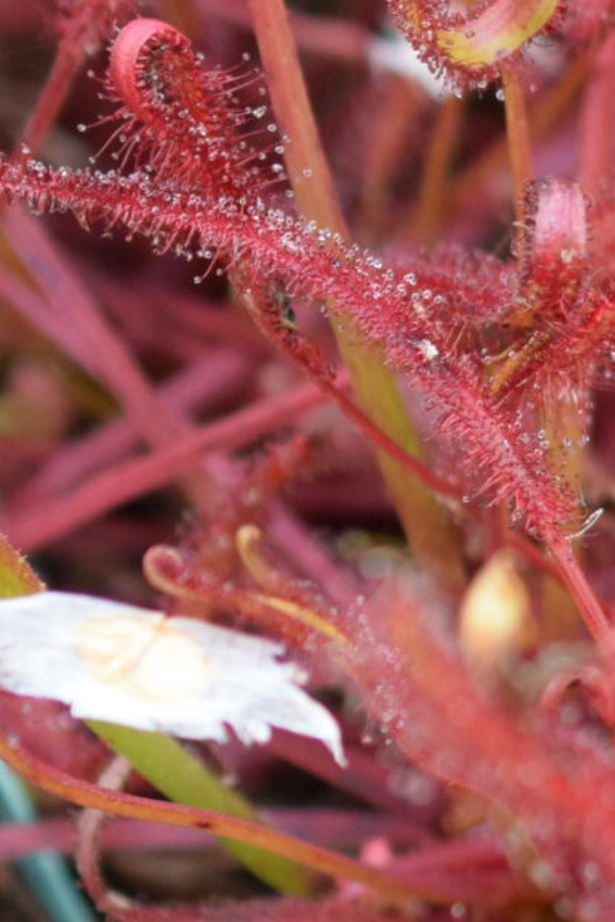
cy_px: 855
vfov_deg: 8.3
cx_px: 793
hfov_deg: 5.5
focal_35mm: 248
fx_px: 6351
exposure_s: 1/320
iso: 800
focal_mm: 40
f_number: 3.2
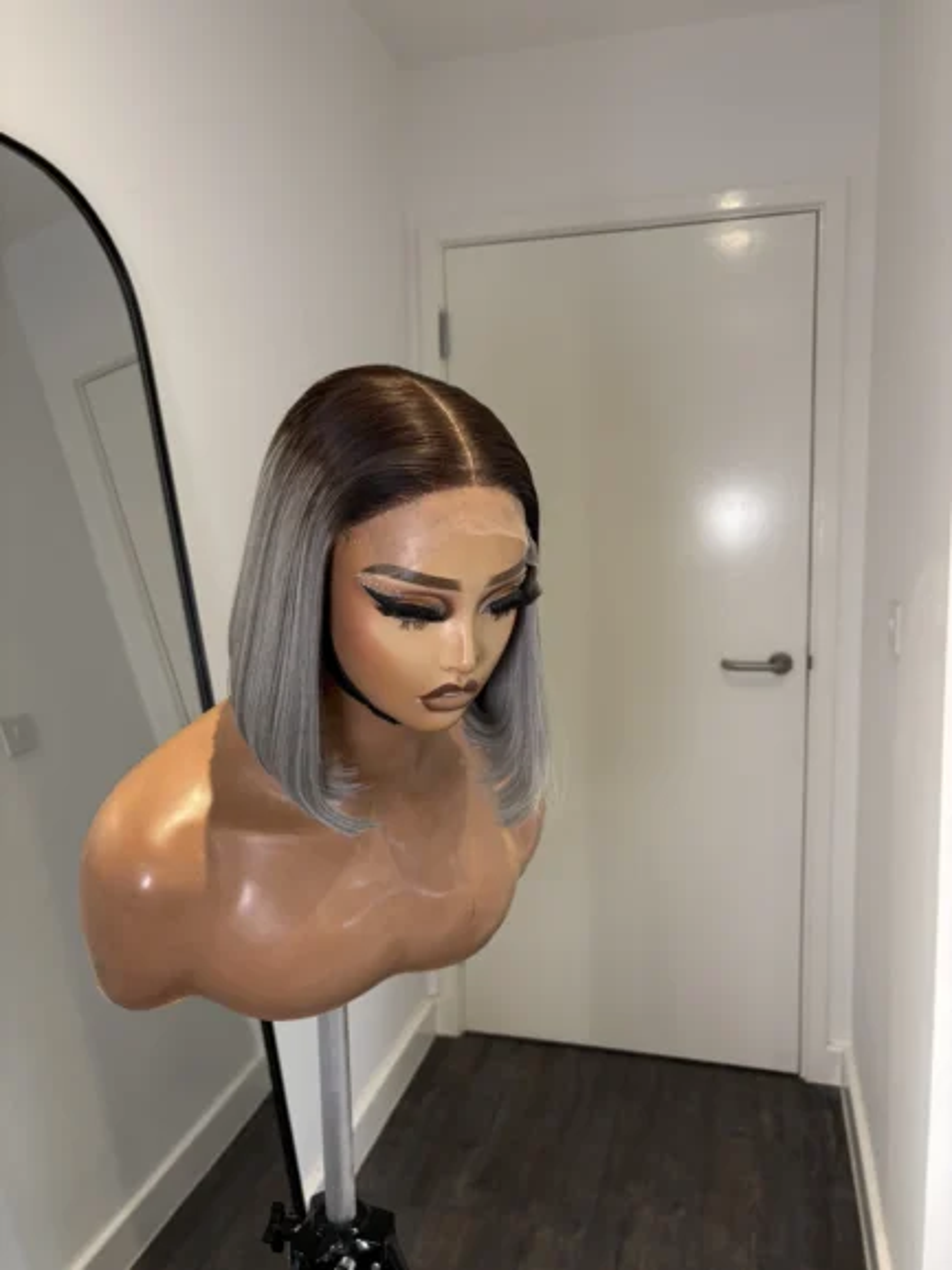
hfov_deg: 53.1
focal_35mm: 26
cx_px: 476
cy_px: 635
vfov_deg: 67.3
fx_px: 953
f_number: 1.6
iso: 125
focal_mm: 5.96
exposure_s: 1/83
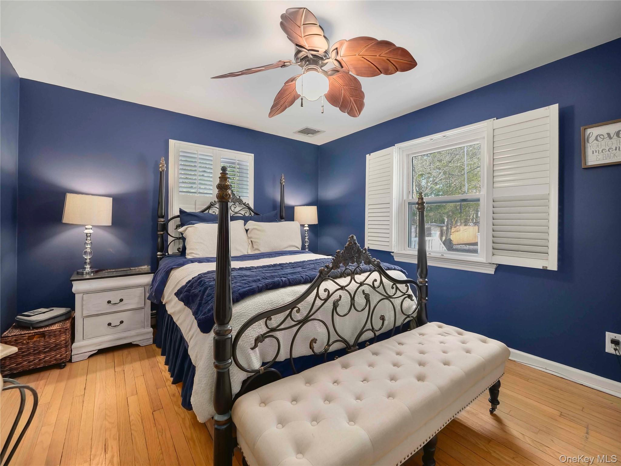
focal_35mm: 14
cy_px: 233
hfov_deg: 102.1
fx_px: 251
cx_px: 310
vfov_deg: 85.7
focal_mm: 7
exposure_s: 1/20
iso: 800
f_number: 3.2
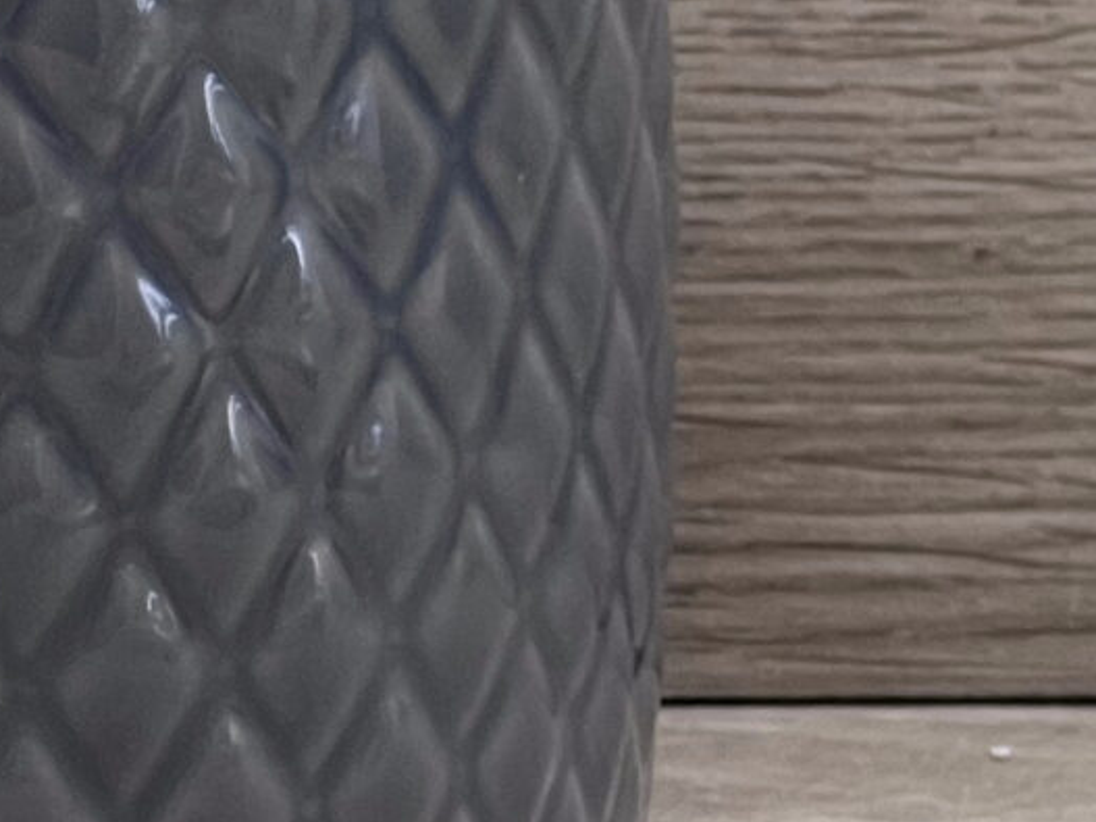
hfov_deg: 5.2
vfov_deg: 4.0
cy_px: -37
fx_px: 11839
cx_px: 2481
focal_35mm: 374
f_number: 2.8
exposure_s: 1/100
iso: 64
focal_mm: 9
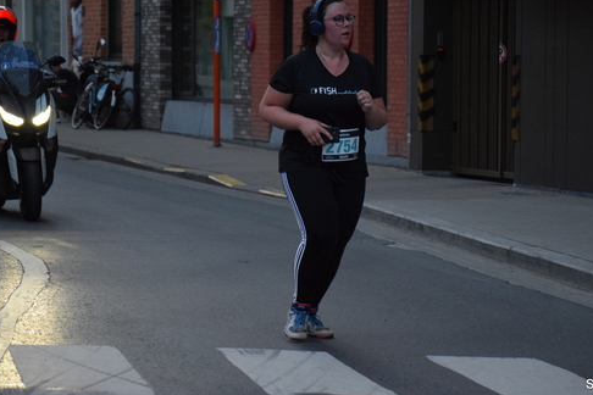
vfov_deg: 9.0
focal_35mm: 152
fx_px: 2504
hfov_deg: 13.5
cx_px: 292
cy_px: 162
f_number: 4.2
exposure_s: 1/400
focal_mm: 82
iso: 3200
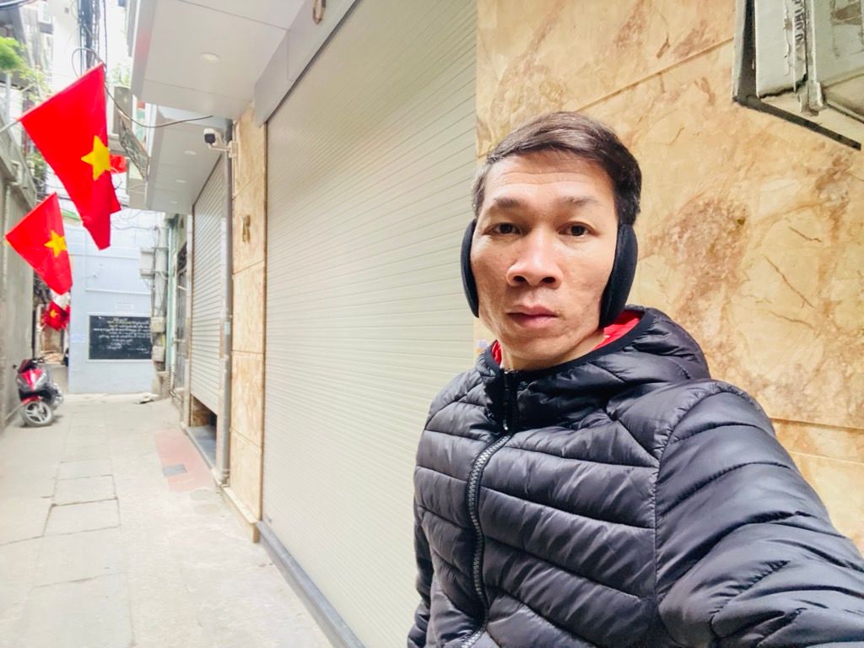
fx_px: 574
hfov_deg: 73.9
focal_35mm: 23
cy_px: 324
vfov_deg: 58.9
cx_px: 432
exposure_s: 1/30
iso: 640
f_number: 2.2
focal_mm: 2.71
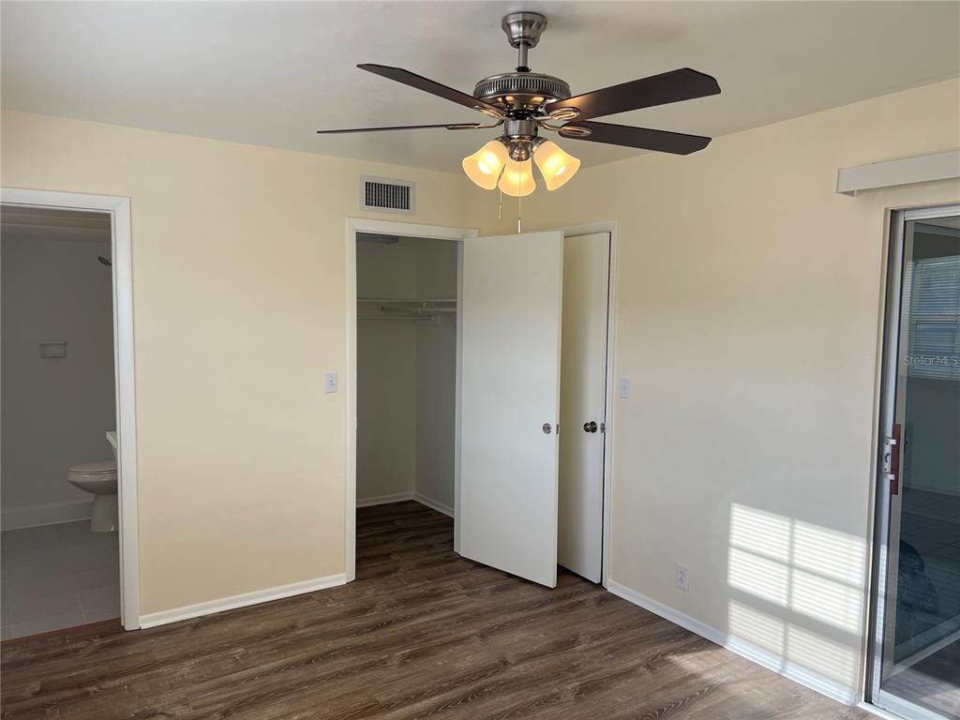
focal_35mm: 26
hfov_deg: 67.3
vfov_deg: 53.1
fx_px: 721
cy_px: 360
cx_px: 480
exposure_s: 1/563
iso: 50
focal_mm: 5.7
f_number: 1.5
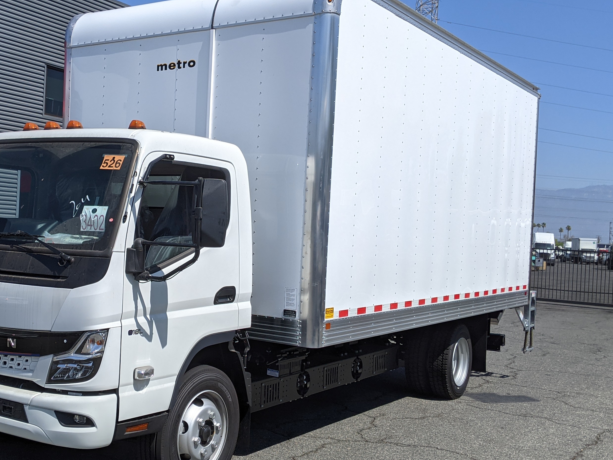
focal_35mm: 44
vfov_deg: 32.9
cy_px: 227
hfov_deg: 42.5
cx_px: 214
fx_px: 779
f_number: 1.8
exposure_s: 1/4695
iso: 63
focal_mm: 4.44
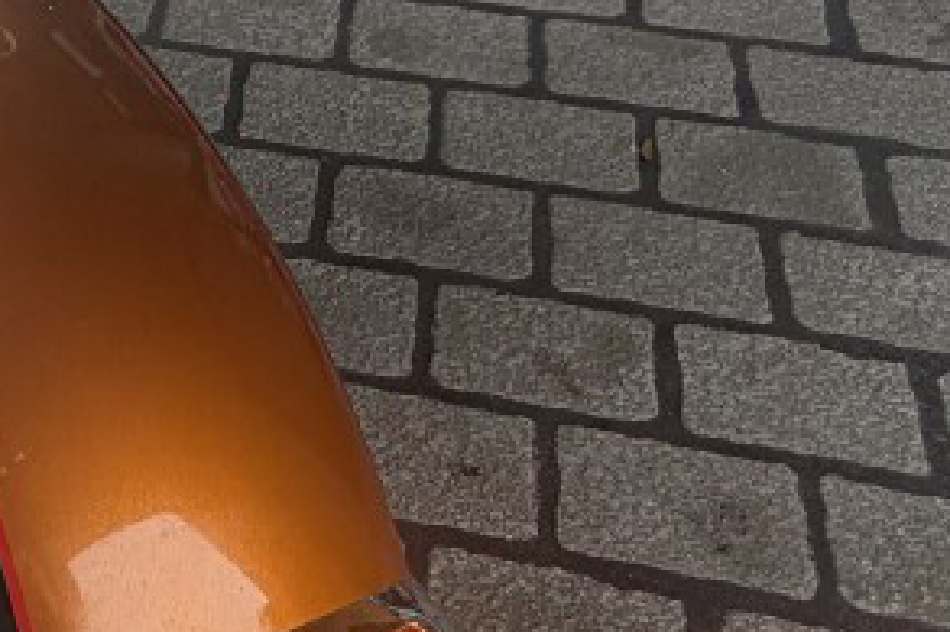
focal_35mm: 53
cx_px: -154
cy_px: 441
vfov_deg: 25.3
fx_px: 1398
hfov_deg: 32.0
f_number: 2.2
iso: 50
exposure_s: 1/139
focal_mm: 2.22
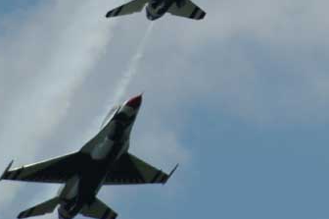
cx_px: 239
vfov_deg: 1.3
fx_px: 9783
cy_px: -39
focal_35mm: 1072
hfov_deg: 1.9
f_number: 5.6
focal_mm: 300
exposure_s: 1/2000
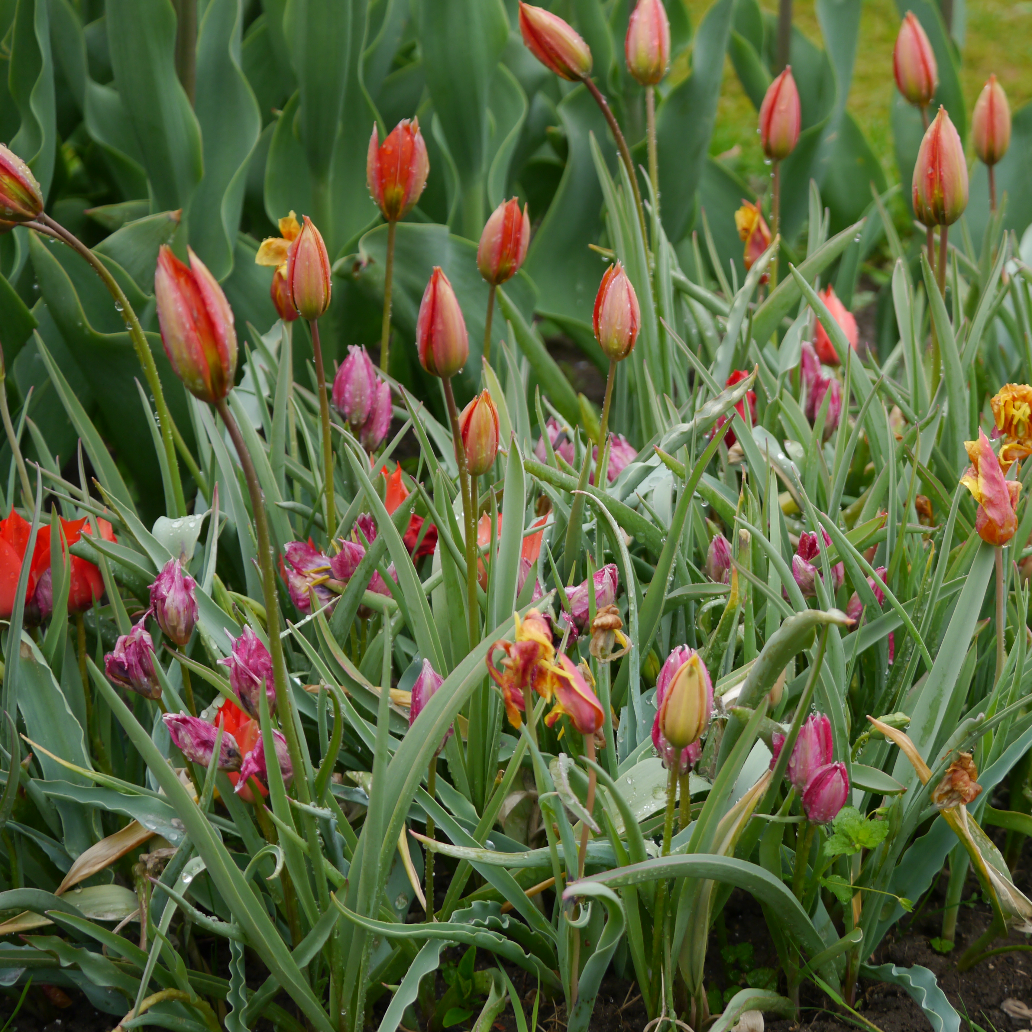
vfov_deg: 16.3
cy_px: 514
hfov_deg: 16.2
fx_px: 3609
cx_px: 683
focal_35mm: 107
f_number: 4
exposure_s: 1/100
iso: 160
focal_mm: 45
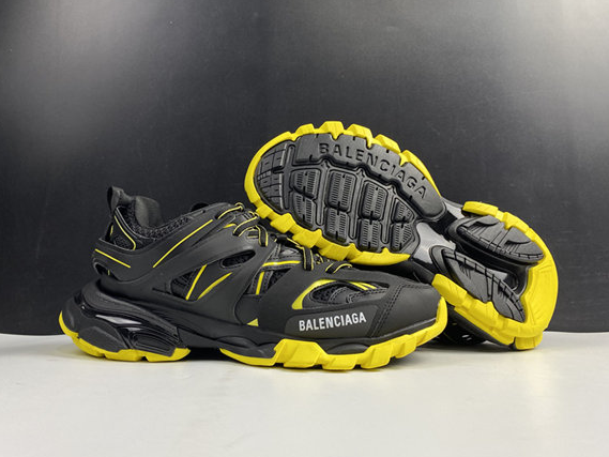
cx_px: 309
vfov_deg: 44.2
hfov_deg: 56.8
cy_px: 232
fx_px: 563
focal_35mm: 32
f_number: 1.8
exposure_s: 1/100
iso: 80
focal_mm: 4.25
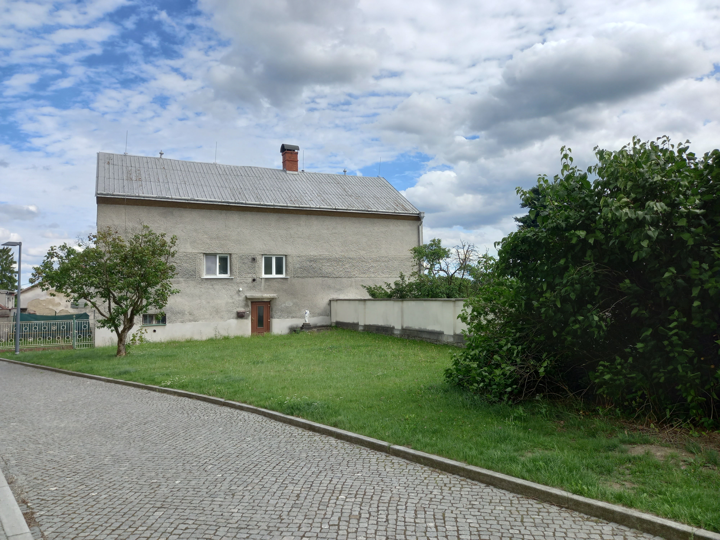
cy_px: 270
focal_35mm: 25
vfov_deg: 54.9
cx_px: 360
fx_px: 520
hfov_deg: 69.4
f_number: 2
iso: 25
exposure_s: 1/598
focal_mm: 4.6
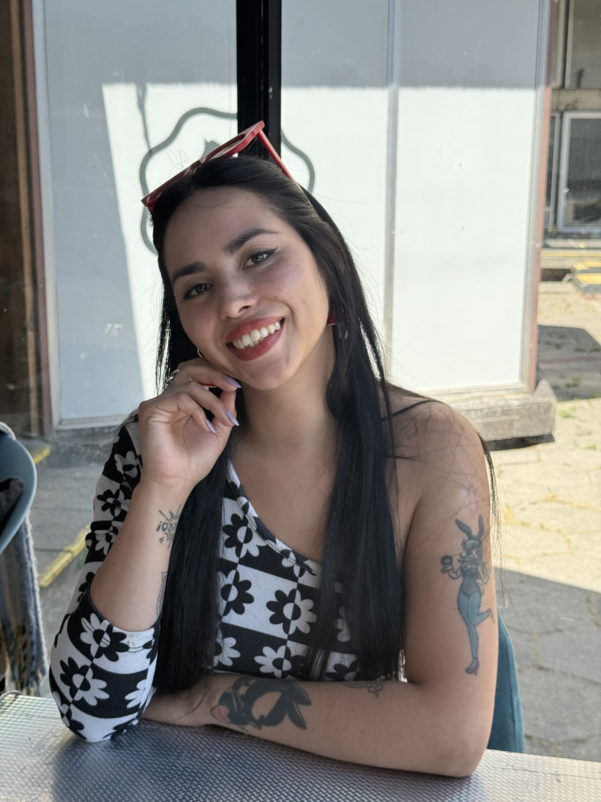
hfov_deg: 30.3
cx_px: 300
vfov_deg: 39.7
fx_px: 1111
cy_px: 401
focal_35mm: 48
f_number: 1.78
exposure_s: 1/1377
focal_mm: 6.76
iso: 100
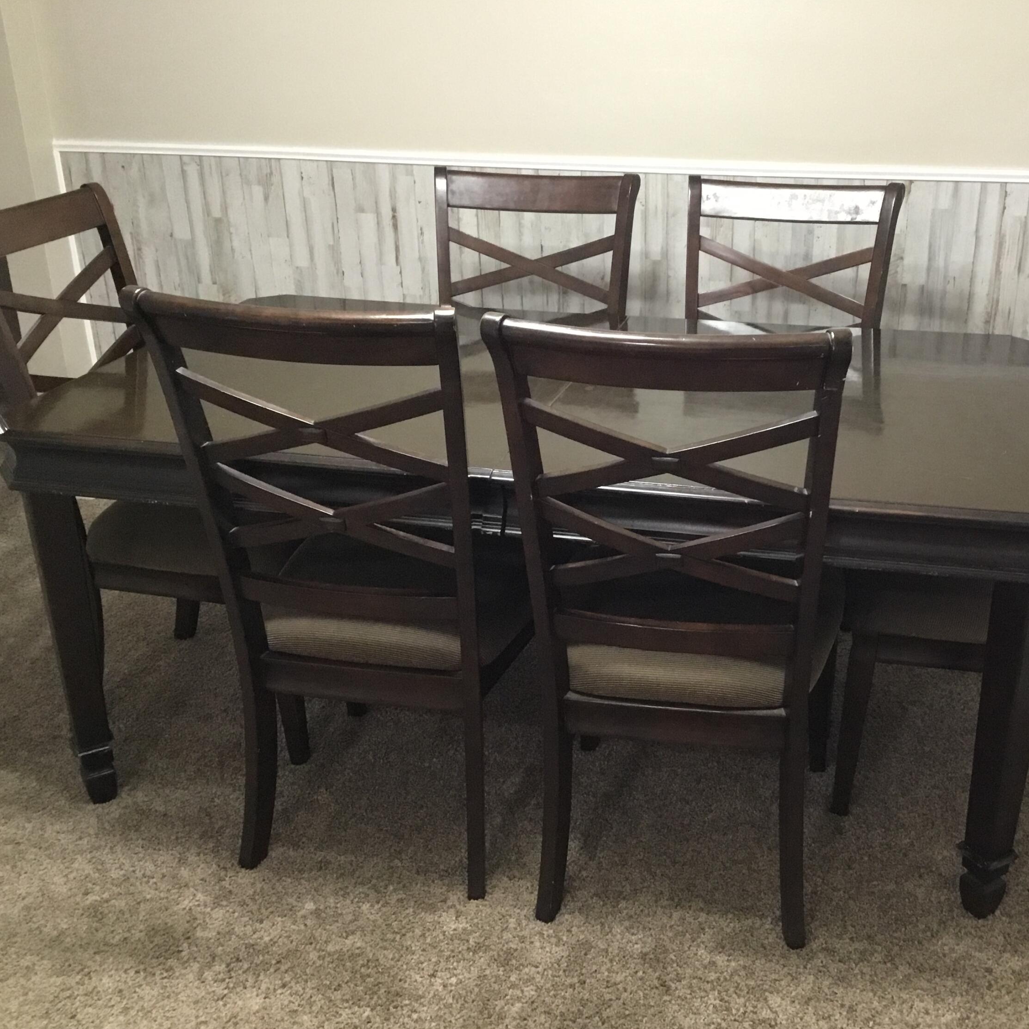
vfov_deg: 44.9
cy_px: 518
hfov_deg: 44.5
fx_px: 1244
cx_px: 650
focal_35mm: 37
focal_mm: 3.3
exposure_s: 1/24
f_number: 2.4
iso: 200
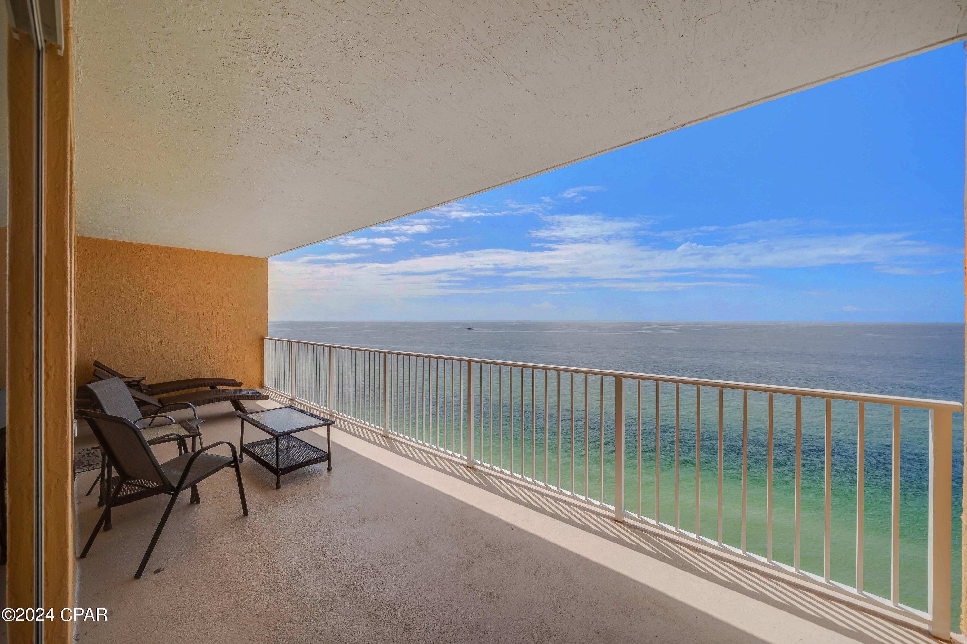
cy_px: 322
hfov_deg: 112.6
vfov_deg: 90.0
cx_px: 484
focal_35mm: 12
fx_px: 322
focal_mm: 12
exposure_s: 1/1250
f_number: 5.6
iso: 100
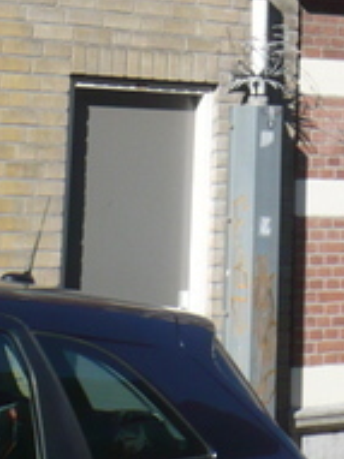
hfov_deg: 10.2
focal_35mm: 141
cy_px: -387
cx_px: 503
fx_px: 1870
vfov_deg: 12.7
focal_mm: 5.8
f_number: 8
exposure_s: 1/160
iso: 100
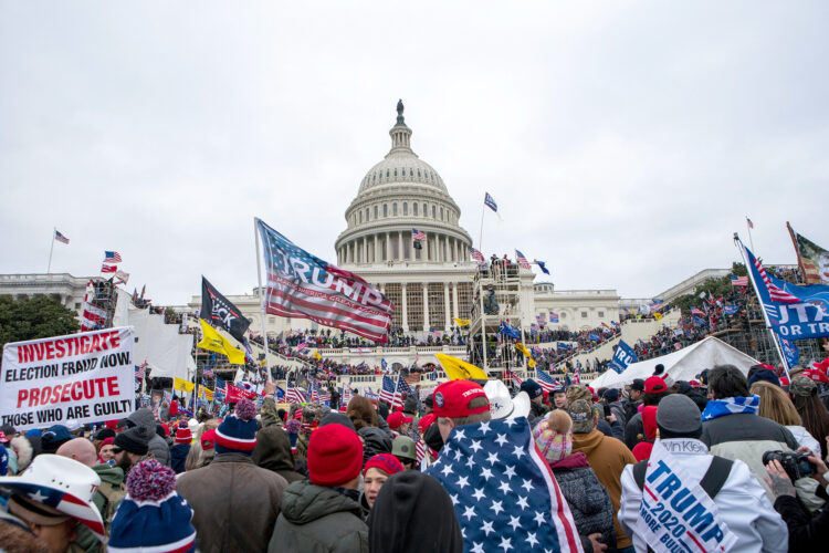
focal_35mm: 25
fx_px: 576
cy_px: 276
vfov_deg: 51.3
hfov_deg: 71.5
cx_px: 414
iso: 1000
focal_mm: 25
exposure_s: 1/400
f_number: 8
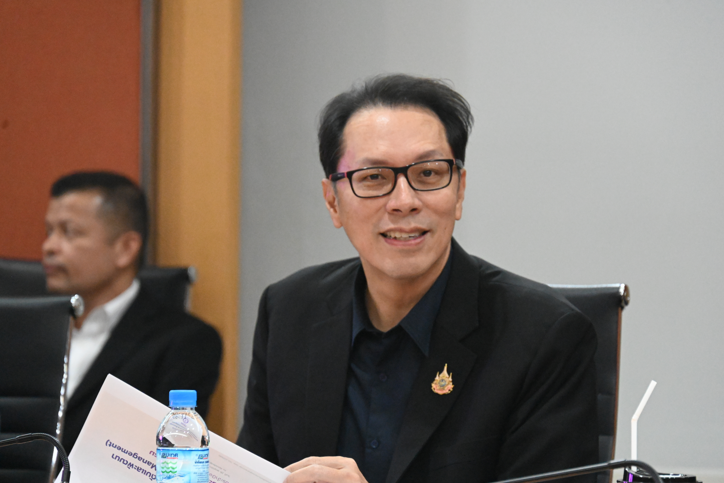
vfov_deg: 6.6
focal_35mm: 209
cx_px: 404
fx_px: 4203
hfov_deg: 9.8
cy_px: 274
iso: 10000
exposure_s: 1/160
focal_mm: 180
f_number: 6.3
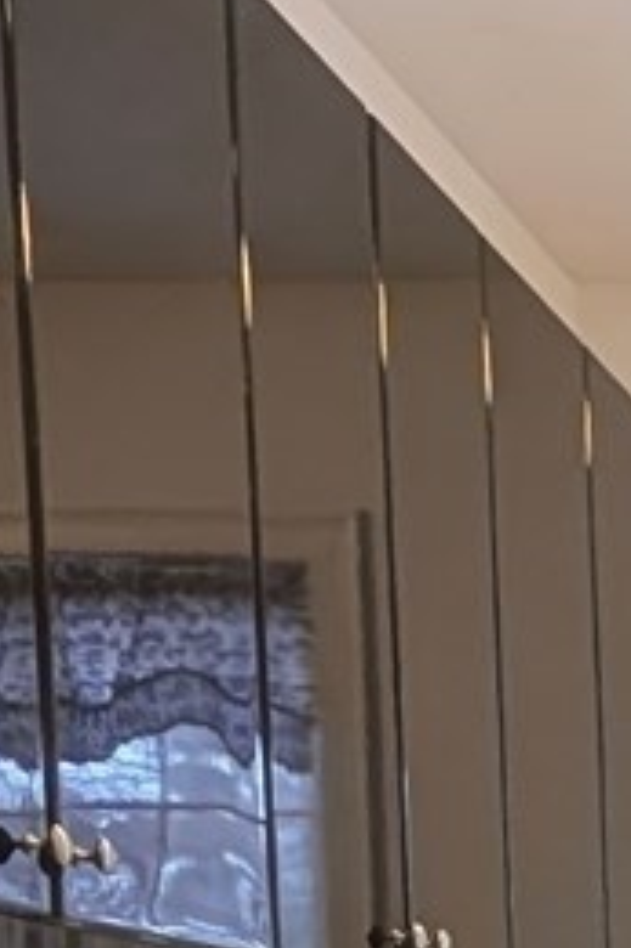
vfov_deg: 18.7
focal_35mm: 98
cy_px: 1364
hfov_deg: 11.2
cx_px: 1594
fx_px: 2580
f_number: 1.7
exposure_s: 1/120
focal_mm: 2.02
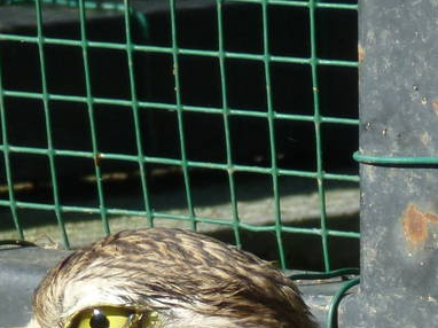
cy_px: 534
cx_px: 358
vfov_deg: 0.9
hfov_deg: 1.3
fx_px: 19815
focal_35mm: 1567
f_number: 5.9
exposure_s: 1/200
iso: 100
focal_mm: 67
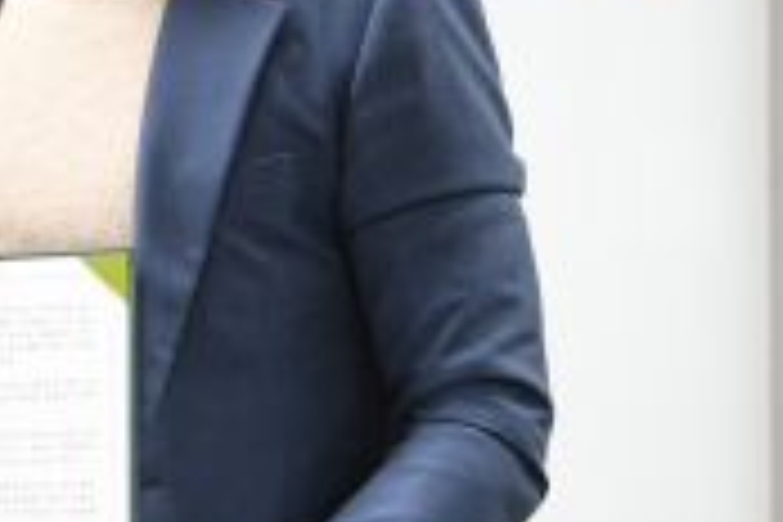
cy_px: 20
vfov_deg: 9.9
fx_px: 2980
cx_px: -202
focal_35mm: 137
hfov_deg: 14.4
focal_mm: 35
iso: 1250
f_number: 2.8
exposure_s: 1/200
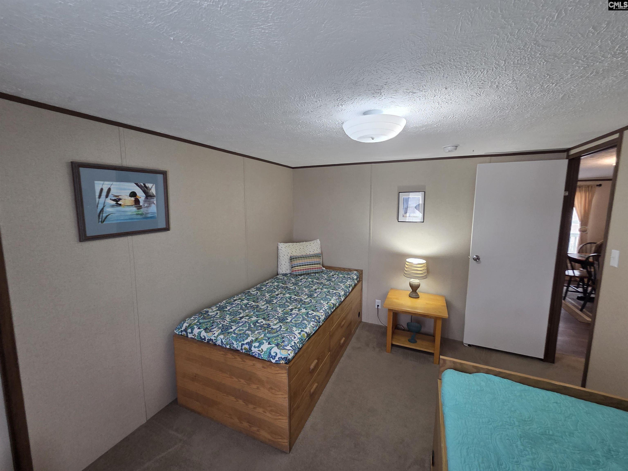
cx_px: 314
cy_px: 236
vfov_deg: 89.9
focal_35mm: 13
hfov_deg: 106.2
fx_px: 236
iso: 200
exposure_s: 1/60
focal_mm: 2.2
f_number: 2.2
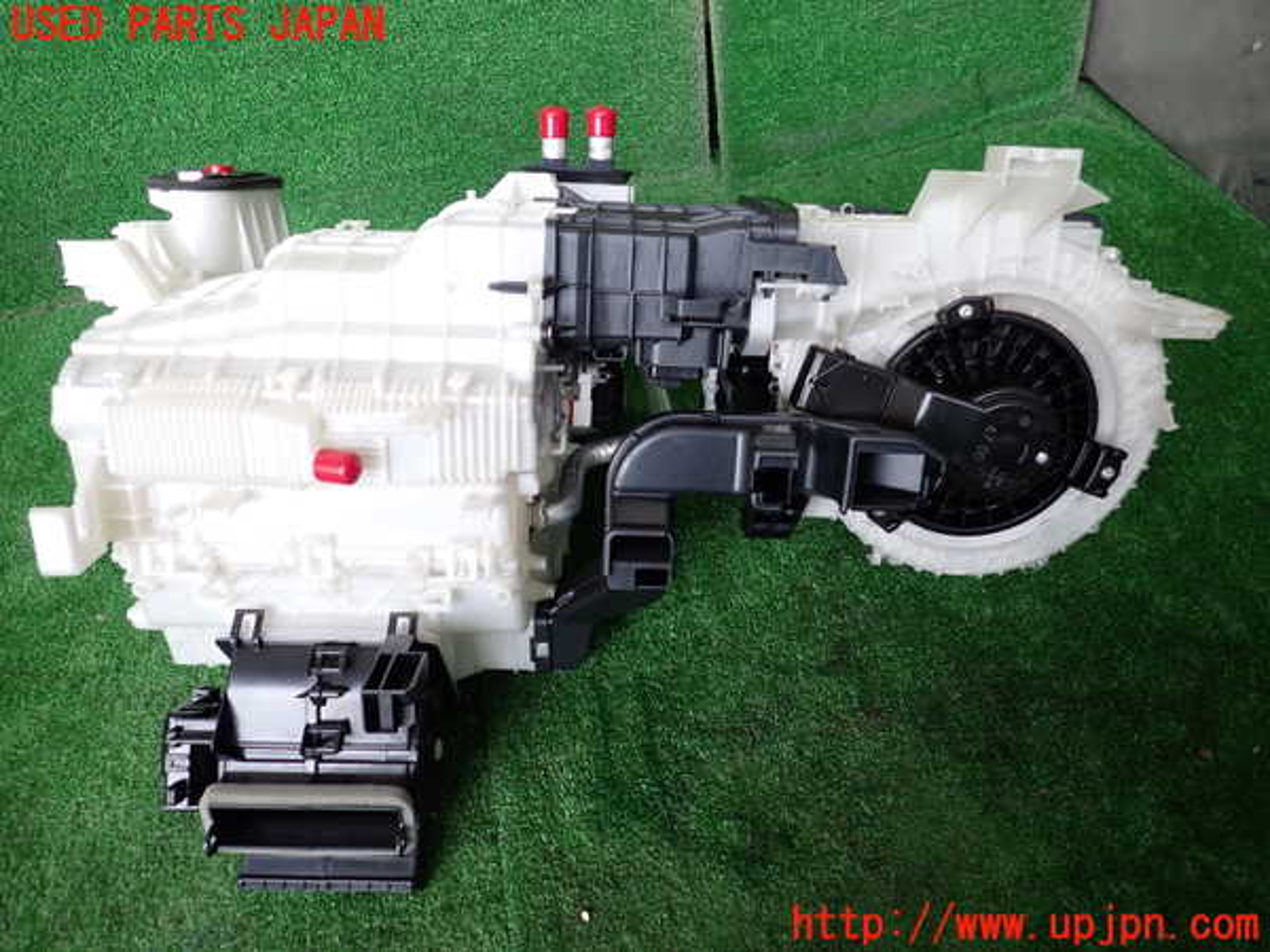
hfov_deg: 69.4
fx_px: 917
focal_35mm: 25
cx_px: 635
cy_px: 476
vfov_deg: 54.9
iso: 200
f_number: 2
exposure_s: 1/125
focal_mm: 4.5
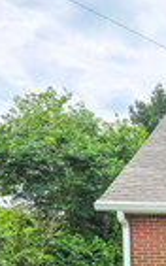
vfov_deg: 27.6
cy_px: 281
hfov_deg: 14.7
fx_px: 500
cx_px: 353
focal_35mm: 69
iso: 12
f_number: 1.7
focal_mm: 6.3
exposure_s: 1/827
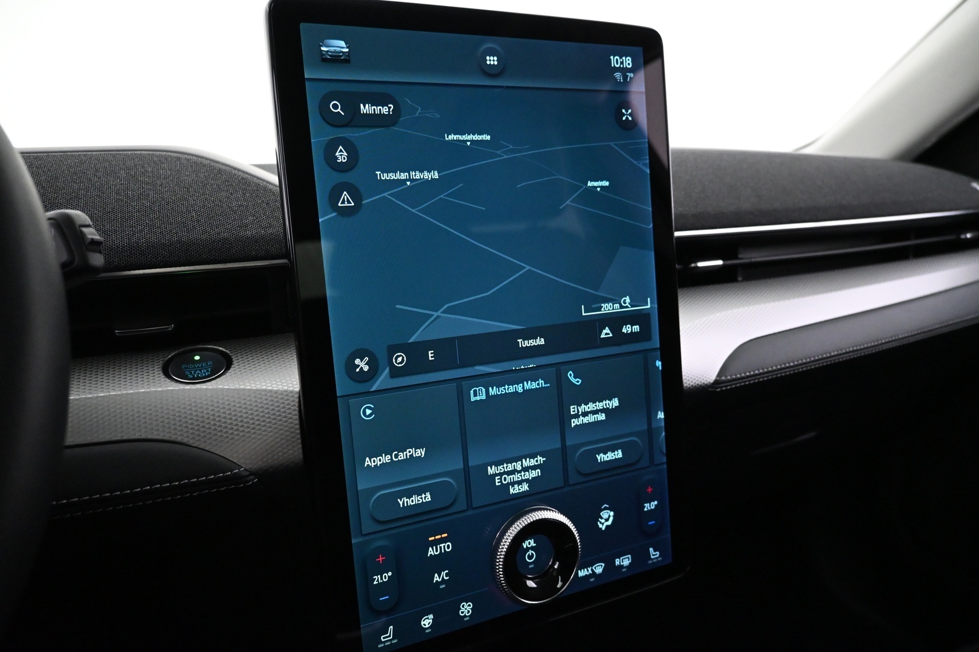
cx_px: 490
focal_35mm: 24
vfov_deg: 53.1
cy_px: 326
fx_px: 653
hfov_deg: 73.7
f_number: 3.5
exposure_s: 1/60
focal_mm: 16
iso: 4500
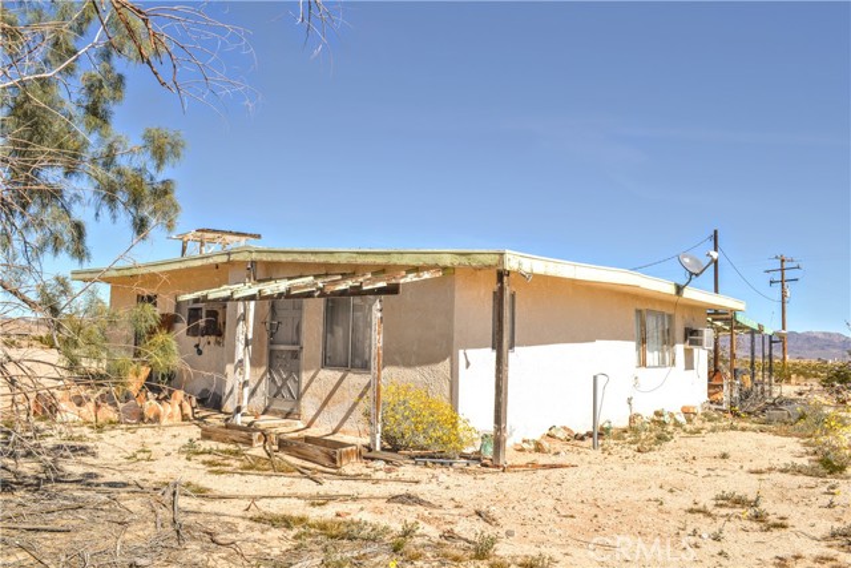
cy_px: 284
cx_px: 426
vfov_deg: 48.0
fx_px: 638
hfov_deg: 67.4
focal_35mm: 27
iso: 100
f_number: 9
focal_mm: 18
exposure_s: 1/320
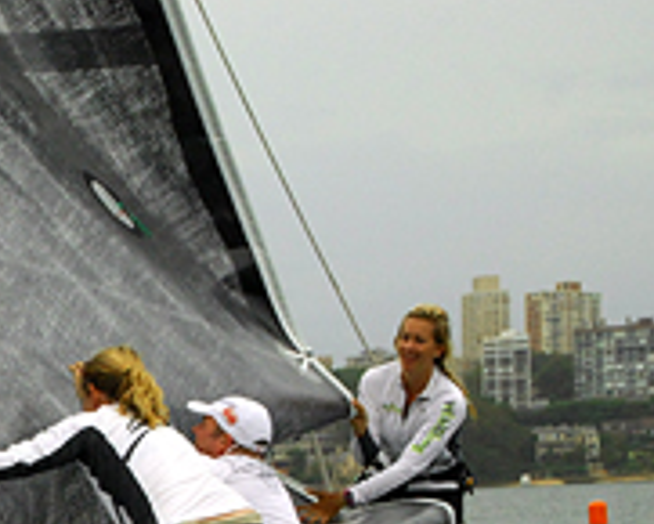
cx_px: -361
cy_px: 717
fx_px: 2799
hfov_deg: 12.6
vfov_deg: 10.4
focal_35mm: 145
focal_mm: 31
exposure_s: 1/500
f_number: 8.5
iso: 400
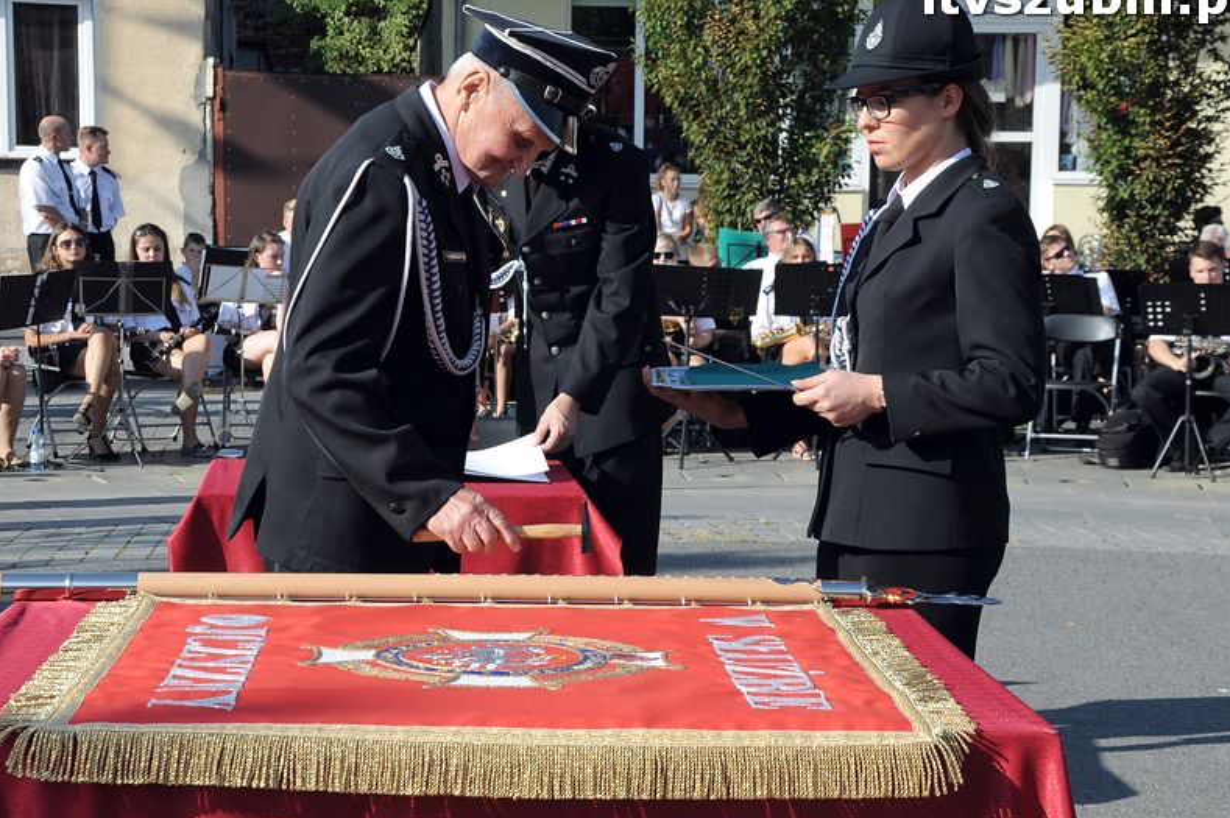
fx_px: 2868
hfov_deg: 24.2
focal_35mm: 84
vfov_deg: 16.2
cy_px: 389
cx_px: 611
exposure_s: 1/500
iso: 400
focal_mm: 52
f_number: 11
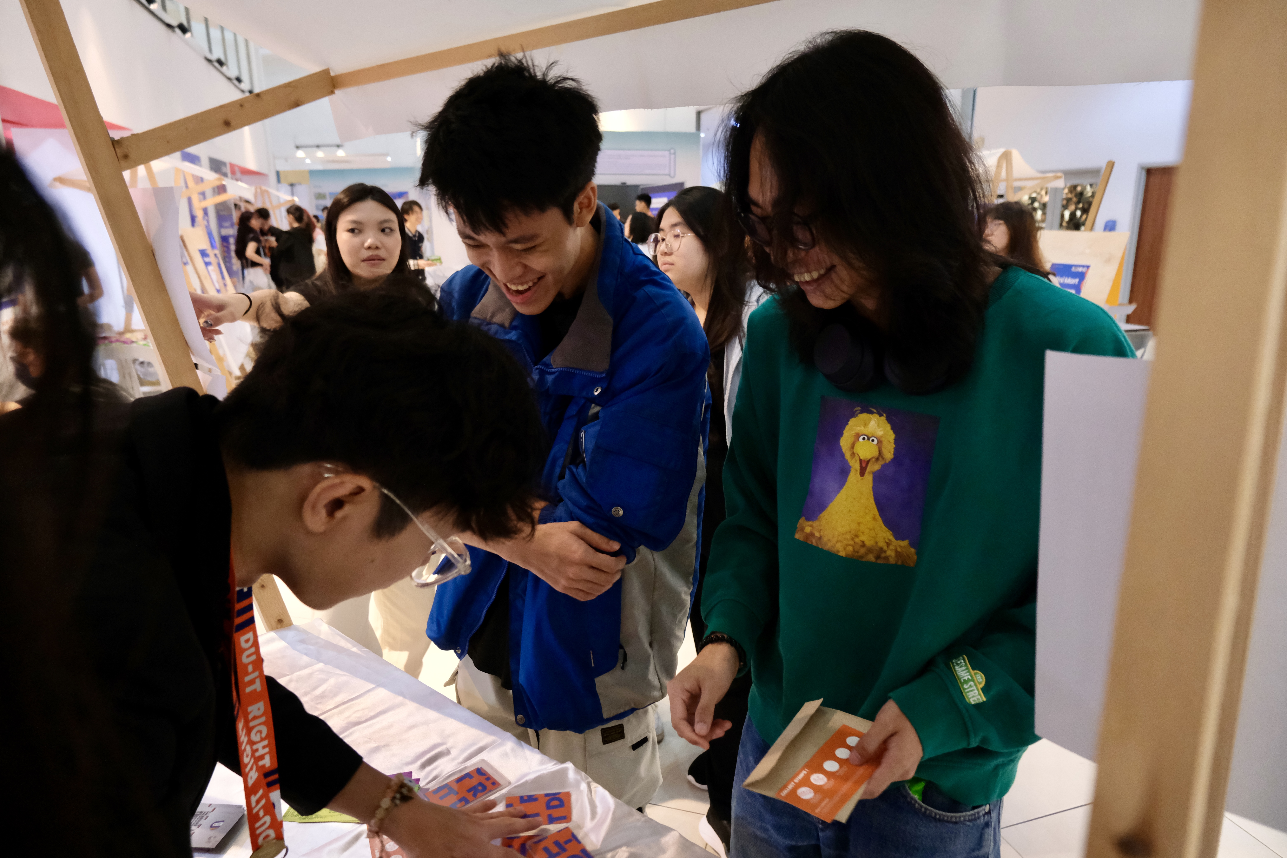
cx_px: 644
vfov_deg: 55.1
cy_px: 429
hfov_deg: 76.1
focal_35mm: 23
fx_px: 822
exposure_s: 1/100
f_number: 3.5
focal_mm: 15
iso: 4000
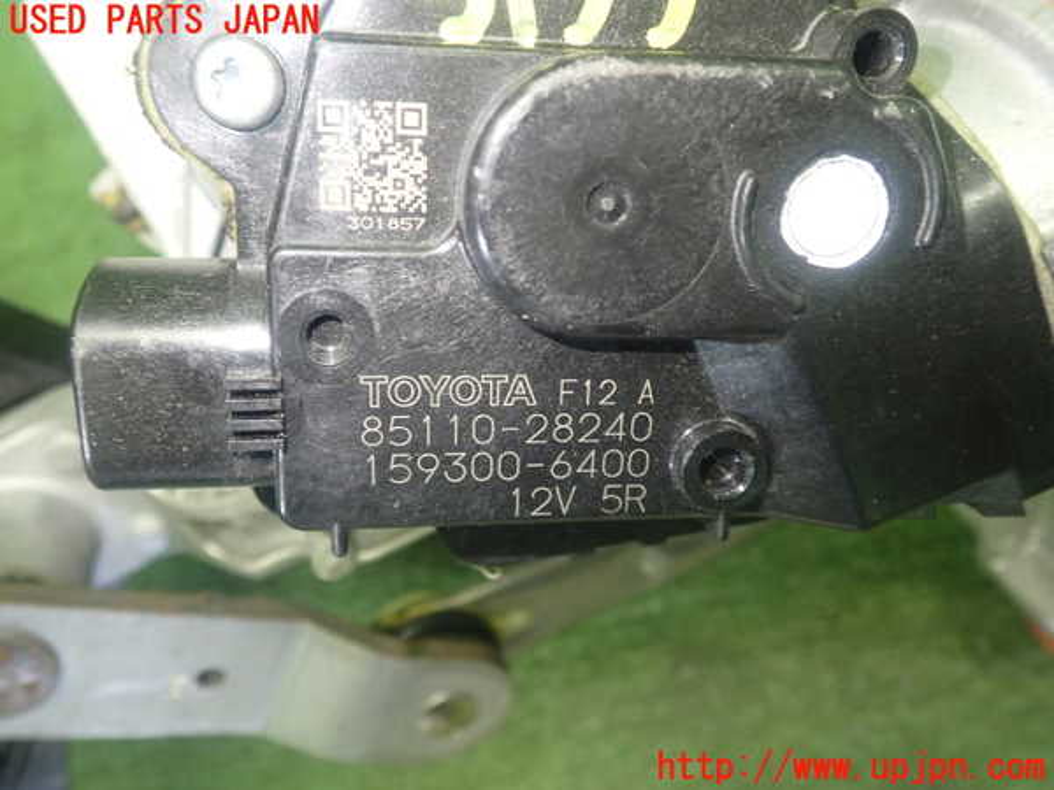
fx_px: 913
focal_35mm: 30
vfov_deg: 46.8
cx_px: 527
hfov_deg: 60.0
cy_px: 395
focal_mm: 5.4
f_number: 2.3
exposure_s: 1/30
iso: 320
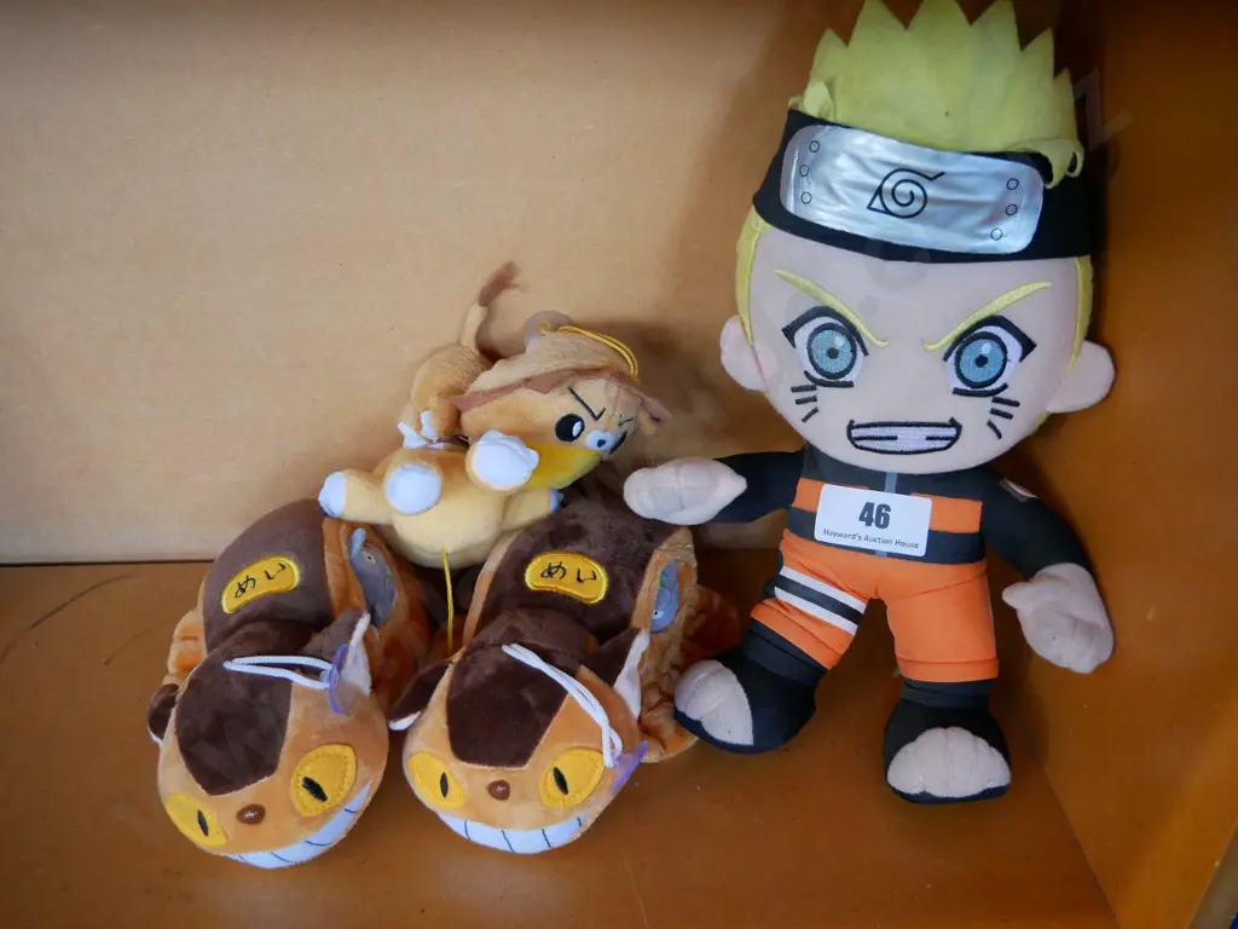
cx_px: 619
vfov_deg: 39.7
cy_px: 464
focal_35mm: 36
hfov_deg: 51.4
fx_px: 1287
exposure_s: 1/60
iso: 2000
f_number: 3.9
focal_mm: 18
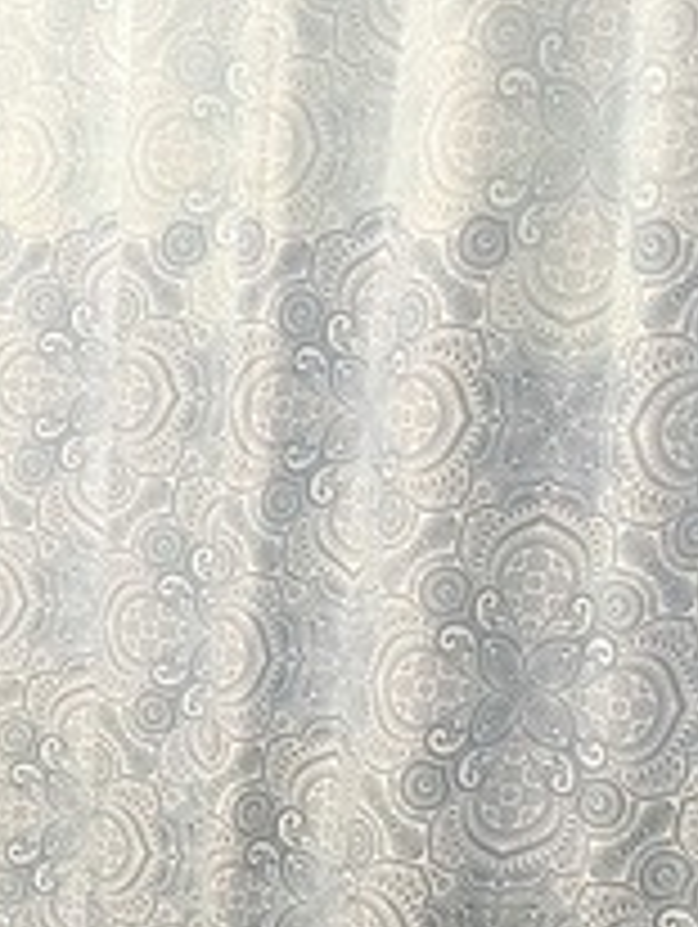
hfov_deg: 19.6
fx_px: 1824
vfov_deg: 28.3
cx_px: -252
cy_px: 644
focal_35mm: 68
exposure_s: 1/60
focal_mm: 2.2
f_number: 2.2
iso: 160
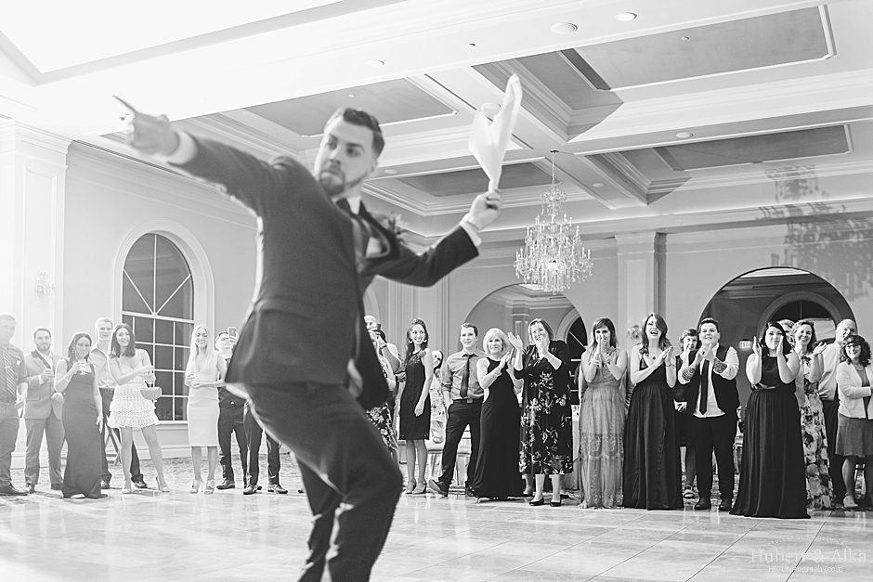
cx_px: 436
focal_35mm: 35
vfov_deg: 37.9
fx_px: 849
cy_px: 291
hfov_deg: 54.4
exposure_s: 1/200
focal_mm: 35
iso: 640
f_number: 1.8
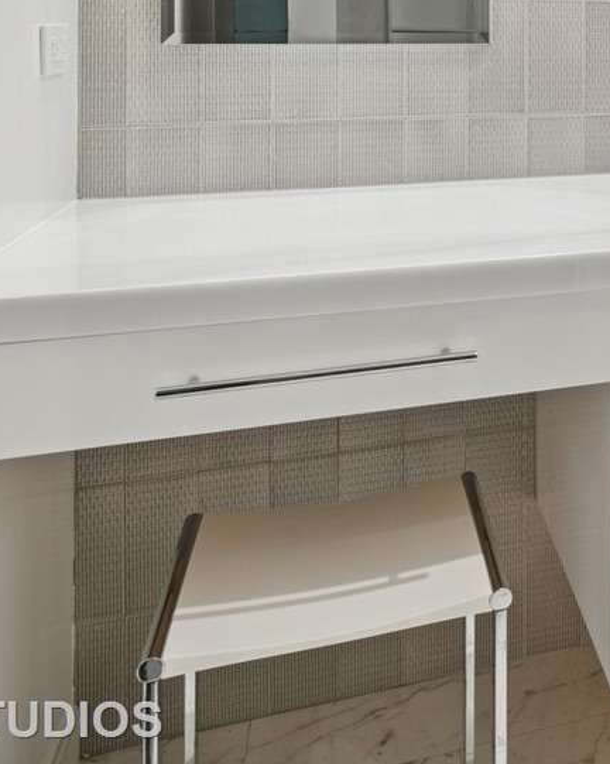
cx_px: 796
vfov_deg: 37.6
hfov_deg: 27.7
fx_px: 1017
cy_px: 35
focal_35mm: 45
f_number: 8
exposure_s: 1/80
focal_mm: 16
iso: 320
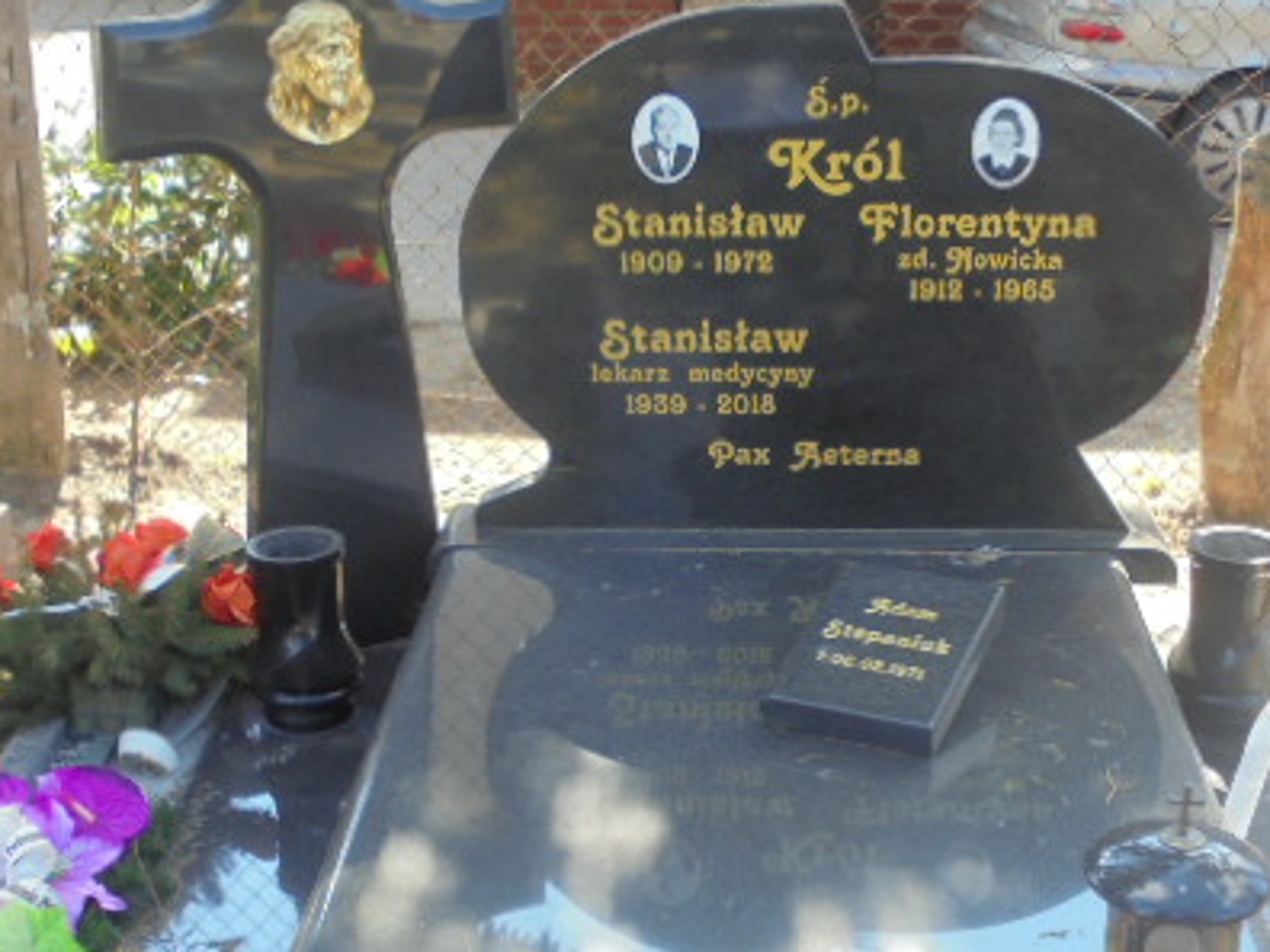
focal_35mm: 55
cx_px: 696
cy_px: 596
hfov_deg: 34.9
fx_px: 2018
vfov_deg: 26.5
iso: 100
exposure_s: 1/100
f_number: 4
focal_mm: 6.1
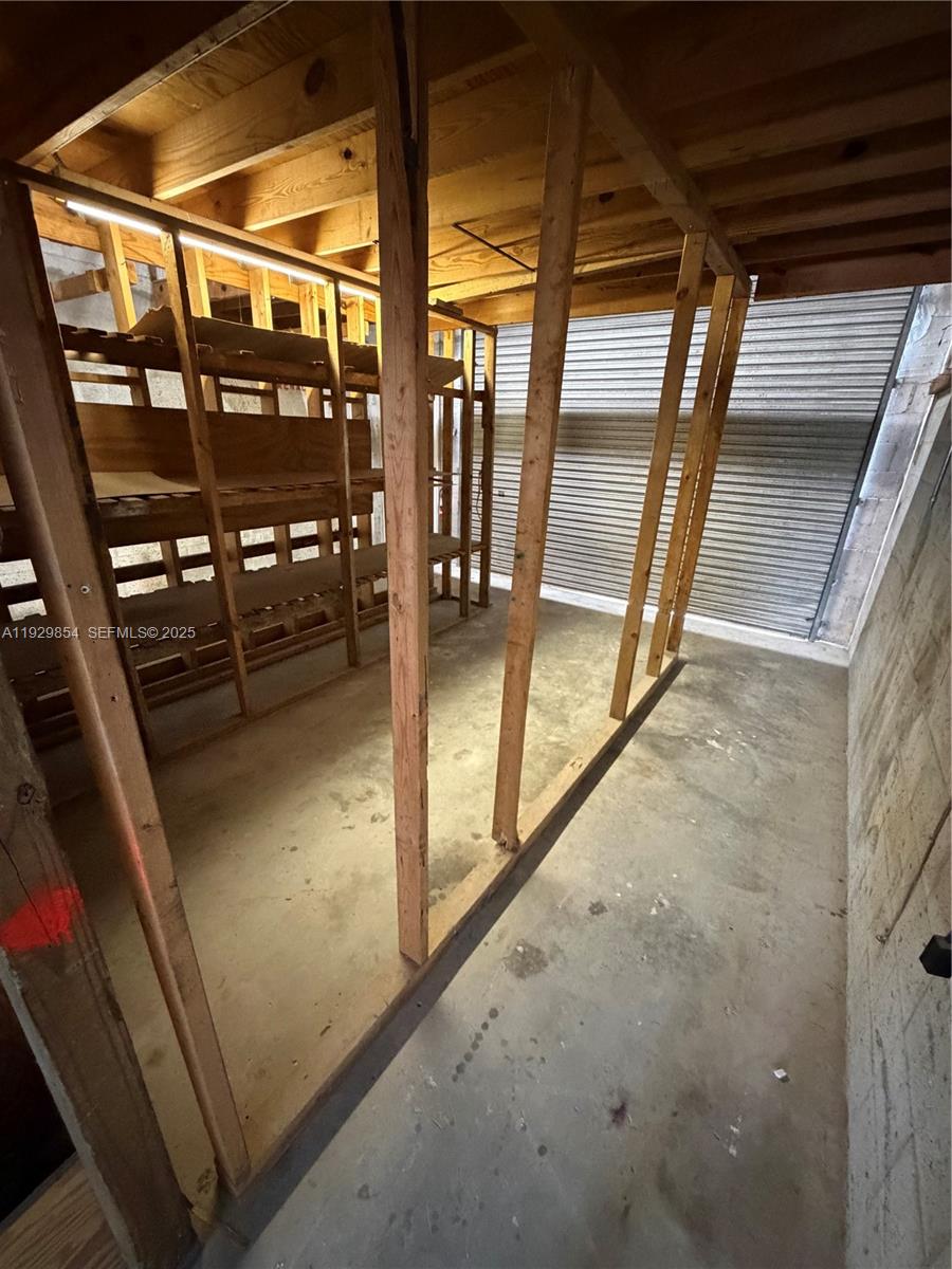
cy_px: 634
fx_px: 513
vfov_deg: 102.1
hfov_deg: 85.7
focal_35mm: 14
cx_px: 476
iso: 1250
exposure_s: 1/40
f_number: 2.2
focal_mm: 2.22
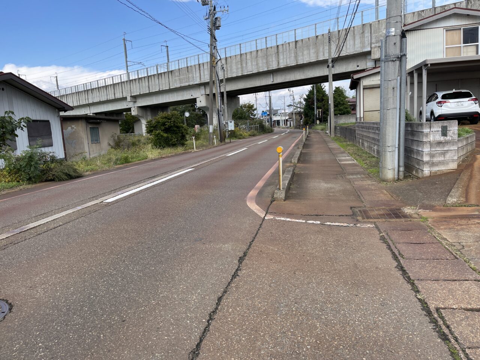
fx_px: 347
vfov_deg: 54.9
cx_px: 240
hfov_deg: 69.4
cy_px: 180
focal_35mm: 25
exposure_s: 1/1387
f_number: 1.6
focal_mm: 5.1
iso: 32
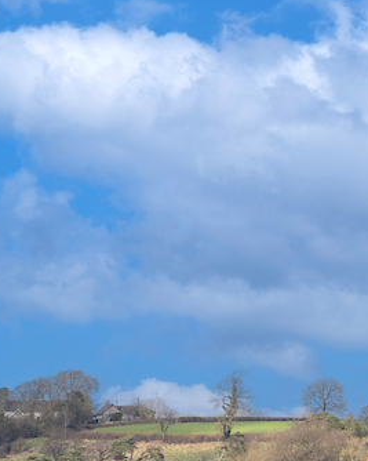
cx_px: 101
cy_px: 494
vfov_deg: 2.9
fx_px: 9194
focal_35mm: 675
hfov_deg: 2.3
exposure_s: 1/4000
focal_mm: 200
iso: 500
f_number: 4
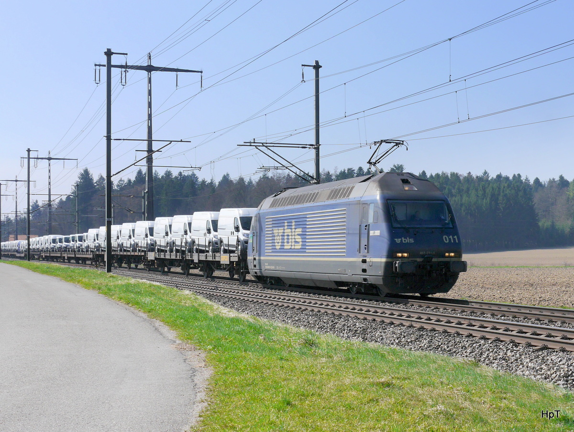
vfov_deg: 32.9
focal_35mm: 44
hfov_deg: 42.9
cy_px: 216
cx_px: 287
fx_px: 730
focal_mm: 22
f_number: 9
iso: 160
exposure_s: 1/400
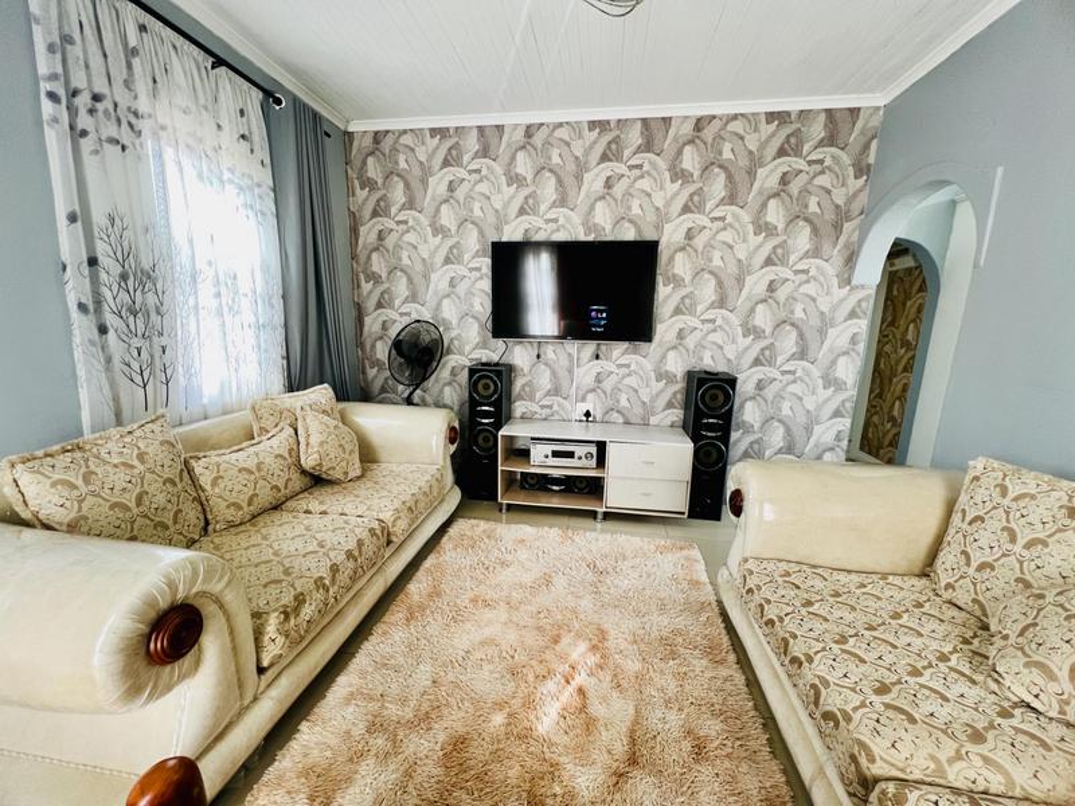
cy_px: 403
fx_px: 404
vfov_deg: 89.9
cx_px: 538
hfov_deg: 106.2
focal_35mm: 13
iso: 200
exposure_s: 1/50
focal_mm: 1.57
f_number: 1.8
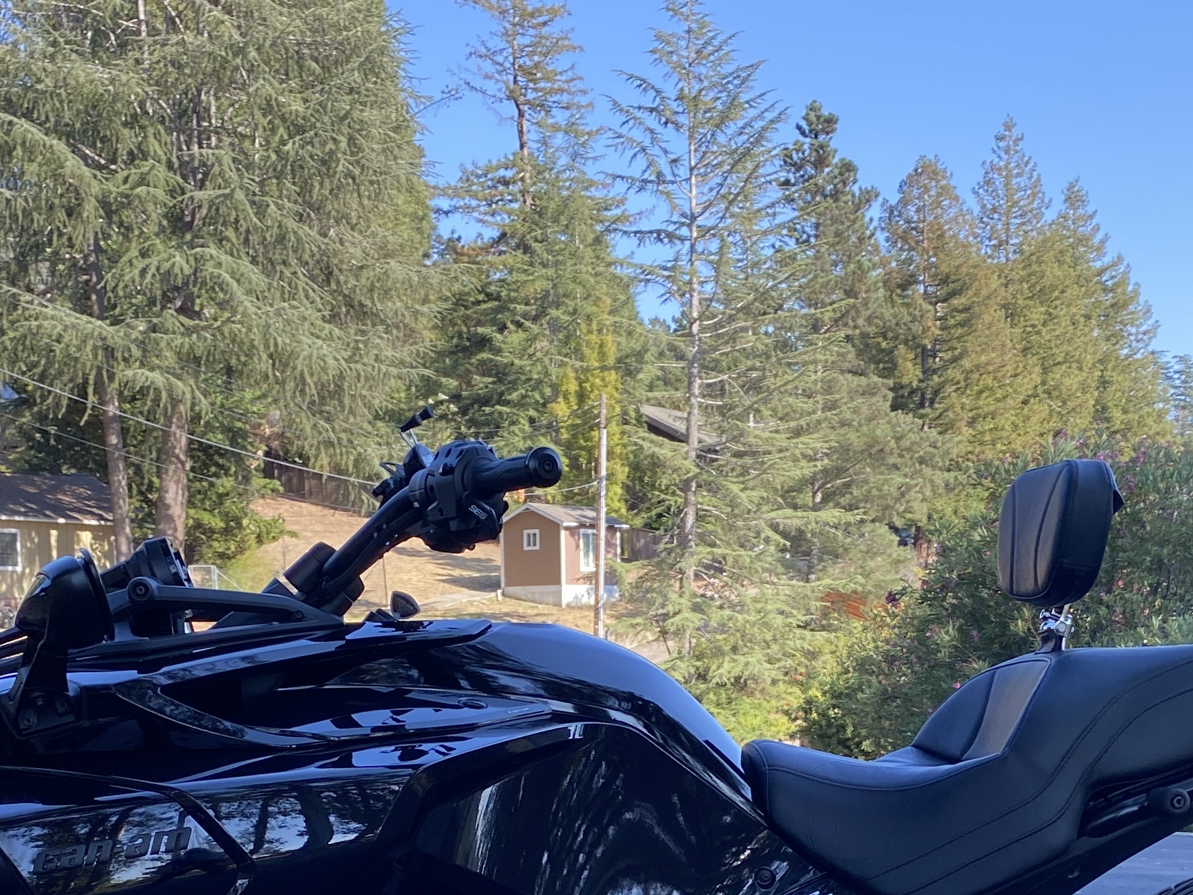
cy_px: 930
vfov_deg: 23.6
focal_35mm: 59
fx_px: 2034
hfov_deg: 32.7
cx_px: 640
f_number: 1.8
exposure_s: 1/379
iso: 32
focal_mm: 4.25
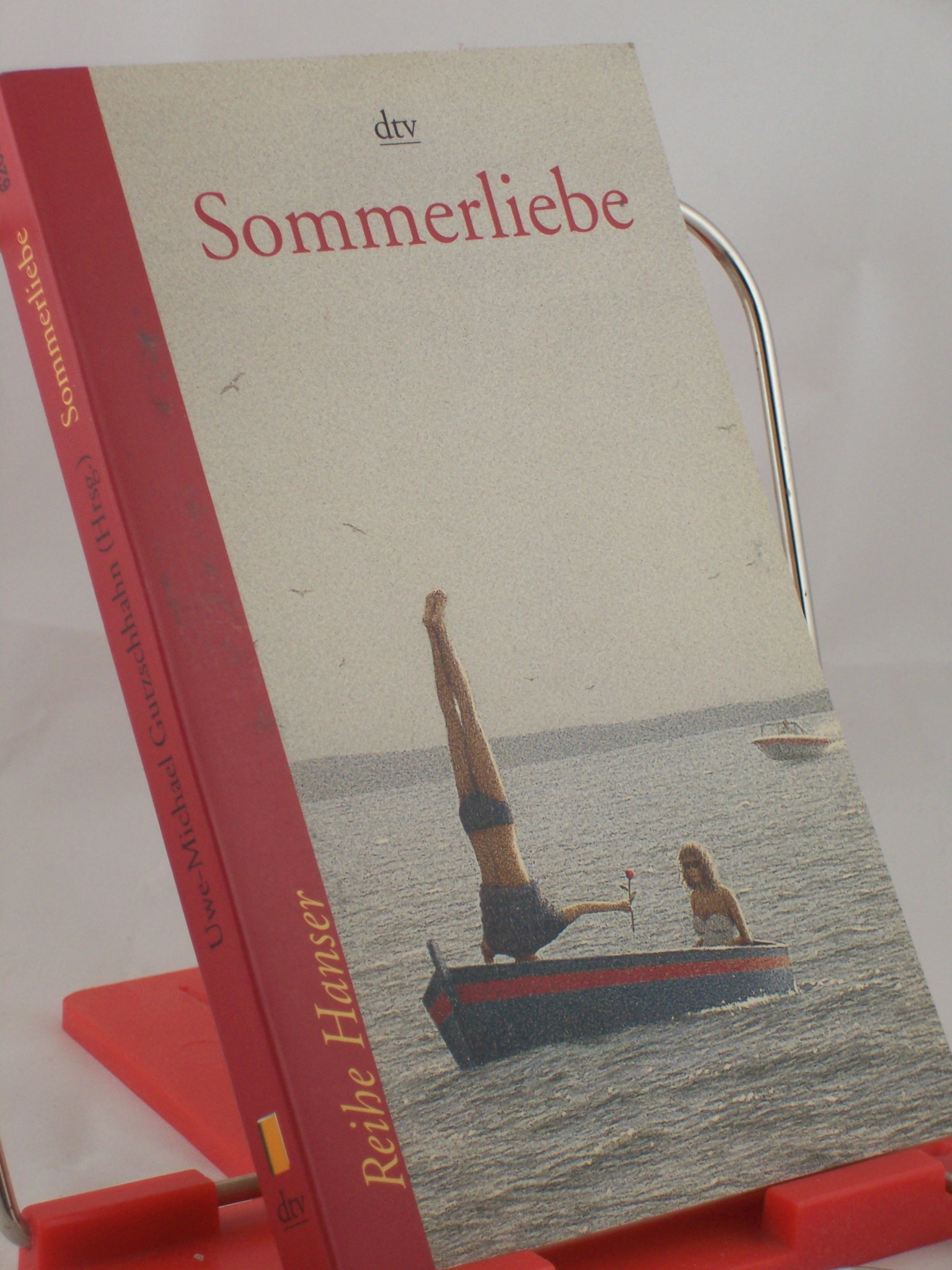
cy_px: 635
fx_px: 3740
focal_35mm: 102
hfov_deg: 14.5
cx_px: 476
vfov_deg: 19.3
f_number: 4.6
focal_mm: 16.8
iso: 125
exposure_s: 1/100
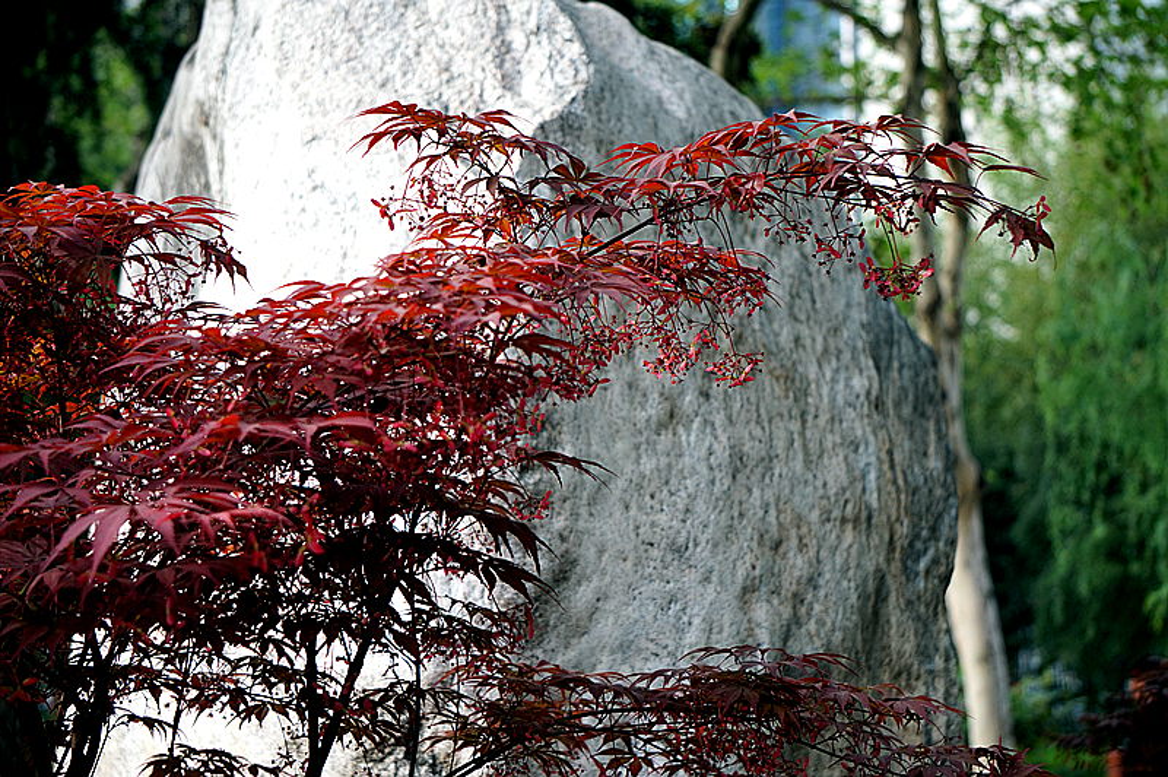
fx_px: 2918
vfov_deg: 15.2
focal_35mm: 90
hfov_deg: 22.6
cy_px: 388
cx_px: 584
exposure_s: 1/160
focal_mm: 60
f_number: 4.5
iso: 160
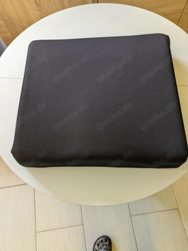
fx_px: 181
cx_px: 94
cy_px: 126
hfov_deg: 54.9
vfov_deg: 69.4
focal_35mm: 25
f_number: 1.89
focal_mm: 5.43
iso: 94
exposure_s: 1/25
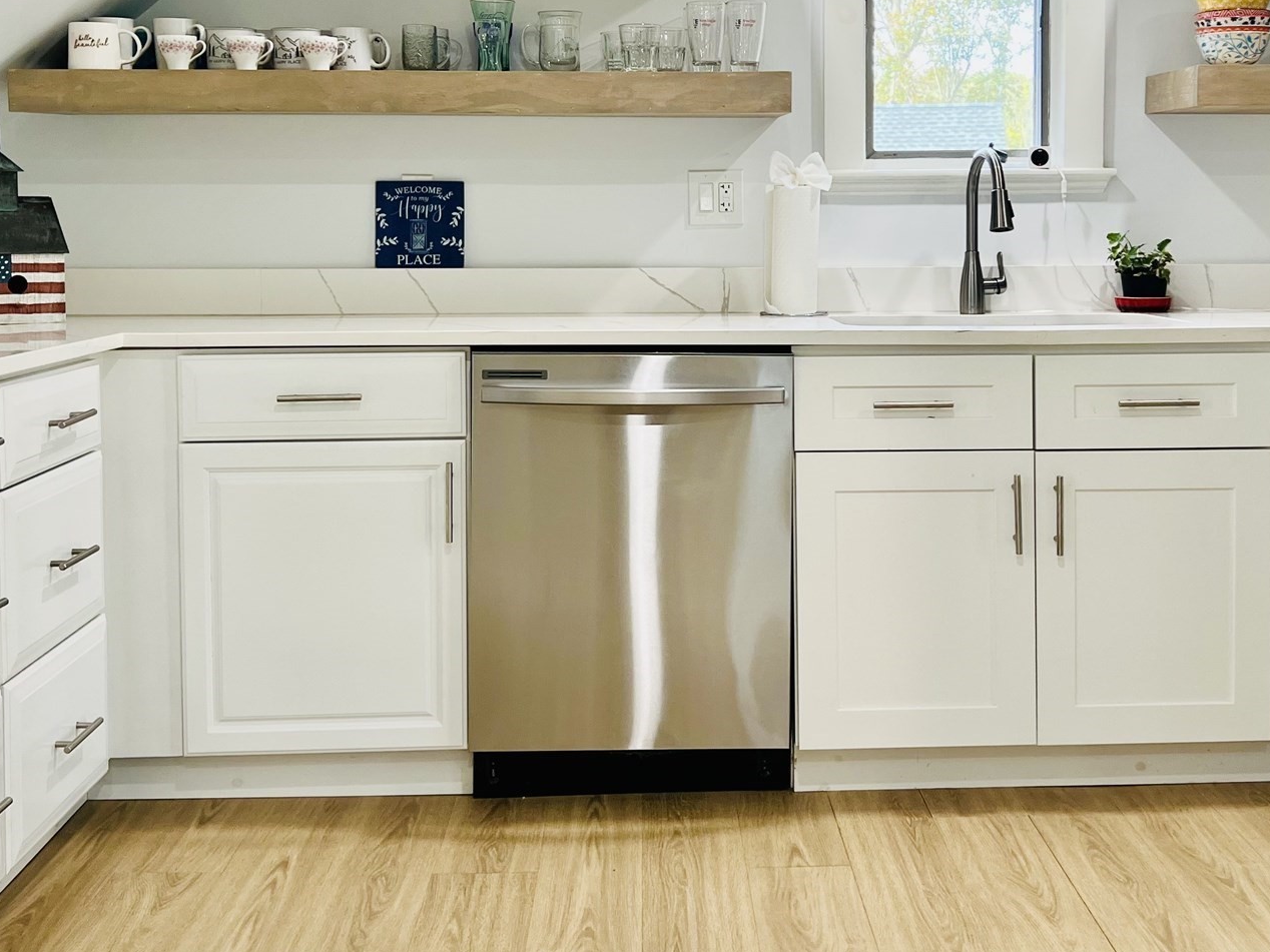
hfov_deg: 44.7
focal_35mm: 42
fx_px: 1541
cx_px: 716
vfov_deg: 33.9
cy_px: 285
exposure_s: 1/120
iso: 125
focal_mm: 5.7
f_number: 1.5
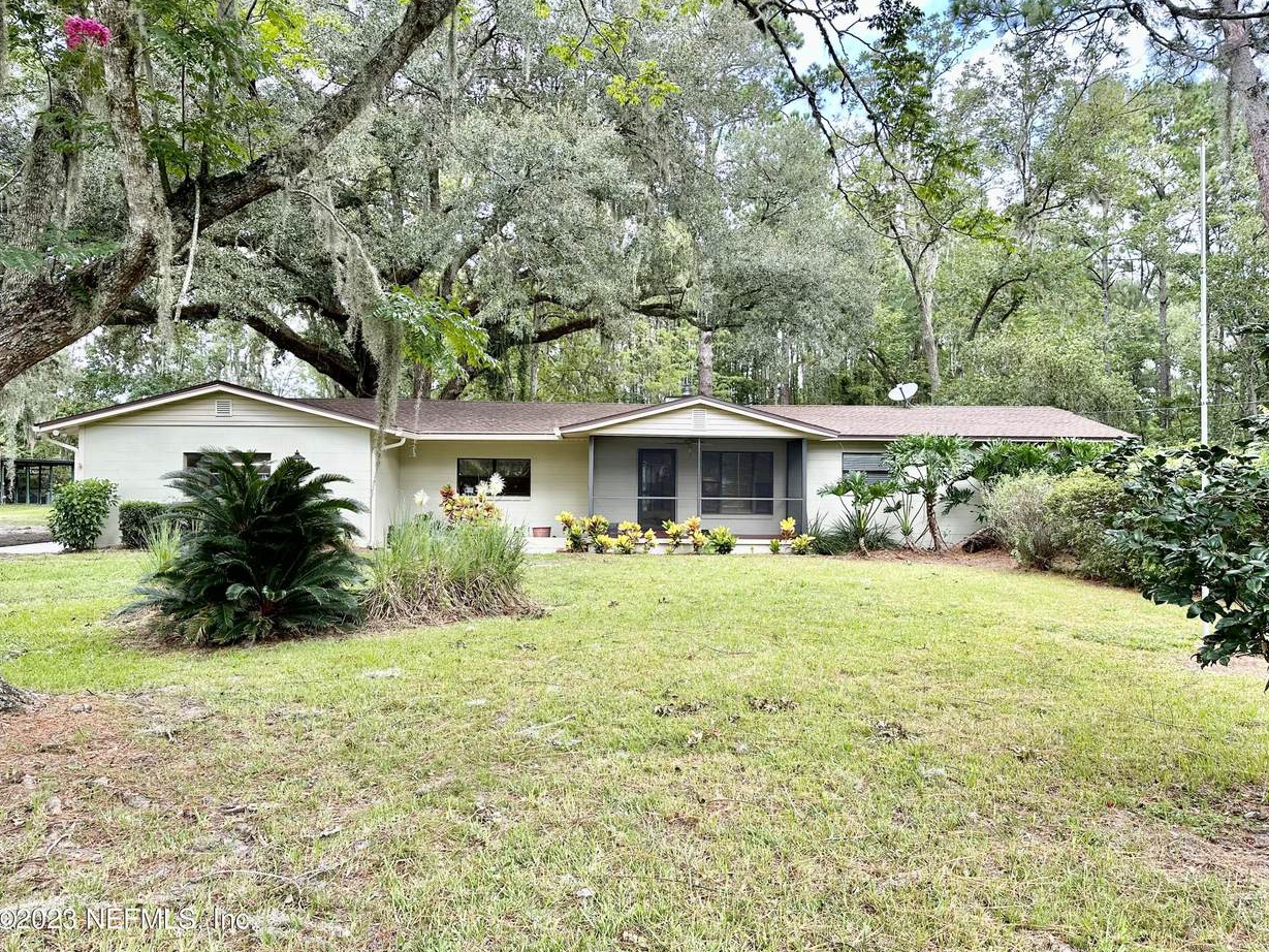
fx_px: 917
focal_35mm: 25
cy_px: 469
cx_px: 654
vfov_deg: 54.9
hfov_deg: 69.4
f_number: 1.78
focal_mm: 6.86
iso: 80
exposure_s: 1/384
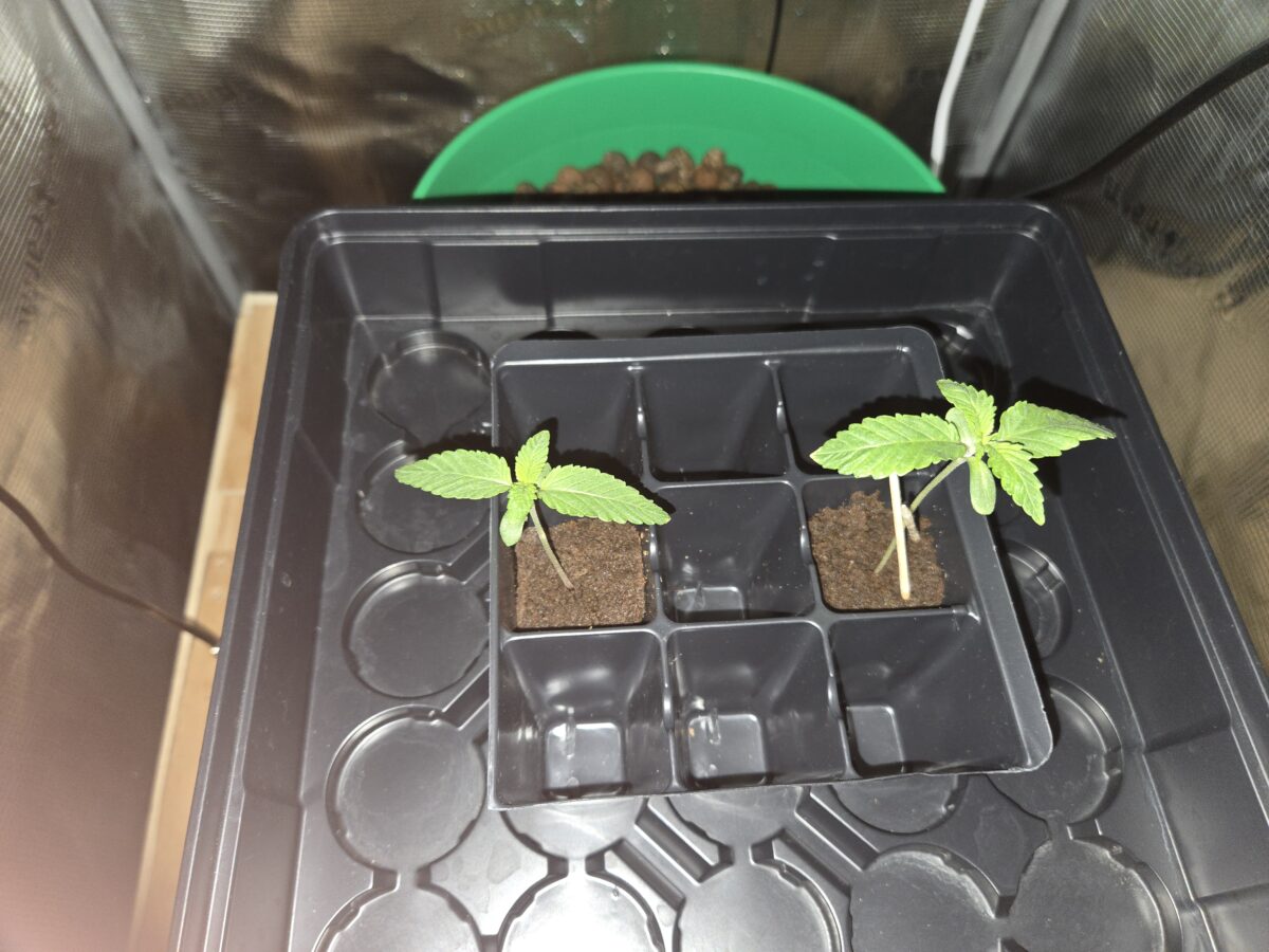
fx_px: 843
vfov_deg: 58.9
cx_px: 634
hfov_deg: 73.9
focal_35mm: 23
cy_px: 476
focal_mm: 5.4
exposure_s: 1/32.9
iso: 100
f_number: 1.8
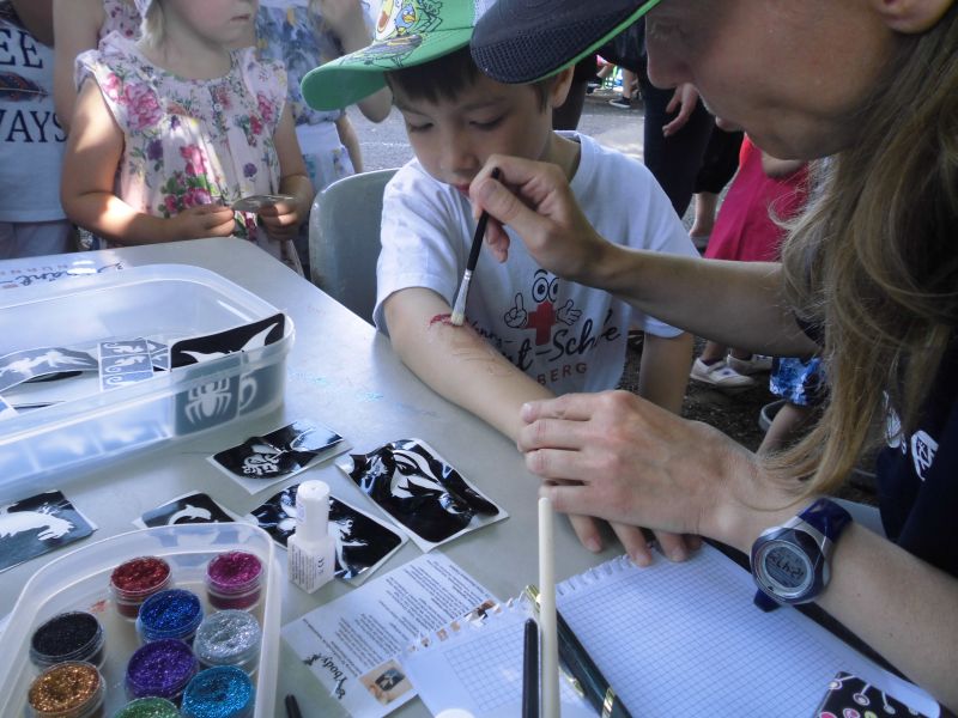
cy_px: 359
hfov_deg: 67.3
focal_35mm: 26
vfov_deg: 53.1
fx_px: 720
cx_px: 479
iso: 100
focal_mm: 4.6
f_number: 3.2
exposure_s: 1/80
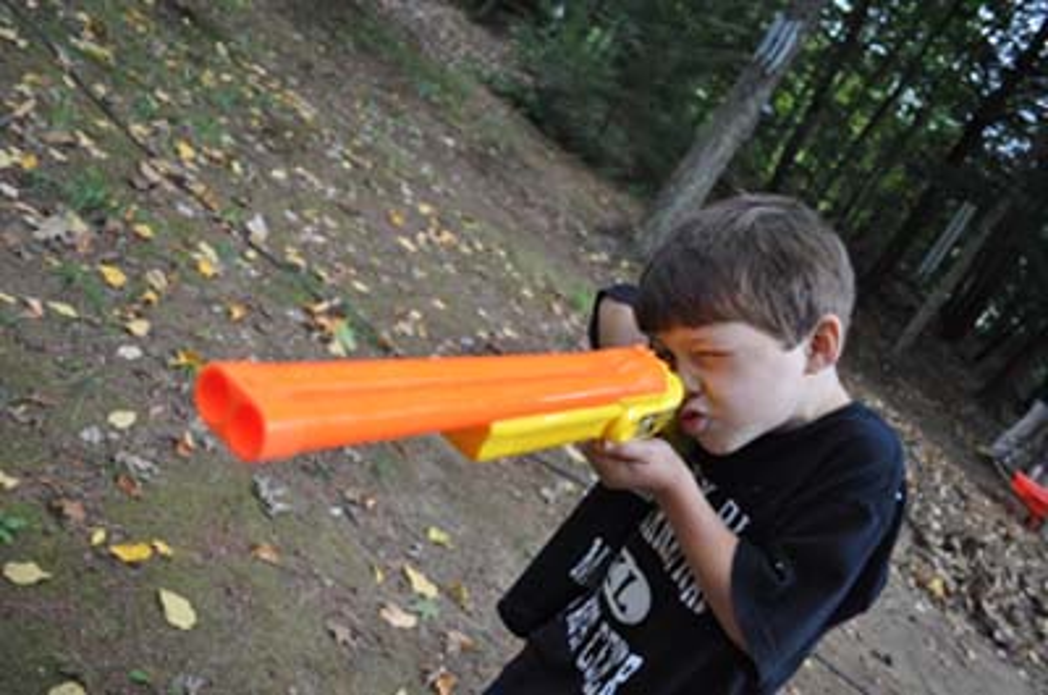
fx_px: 872
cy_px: 348
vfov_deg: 43.4
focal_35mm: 30
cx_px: 524
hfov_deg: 62.0
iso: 400
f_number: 3.8
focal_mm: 20
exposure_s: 1/50
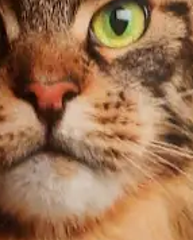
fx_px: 997
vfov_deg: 13.4
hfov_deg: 10.1
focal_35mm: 140
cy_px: -43
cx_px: -213
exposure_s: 1/30
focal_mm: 4.6
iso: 250
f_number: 2
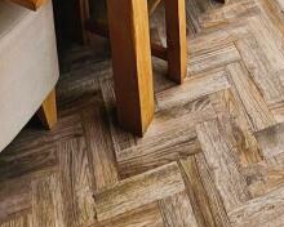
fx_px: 496
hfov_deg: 31.9
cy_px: -250
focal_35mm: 59
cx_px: 165
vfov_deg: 17.1
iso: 32
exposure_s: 1/108
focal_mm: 1.7
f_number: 2.2
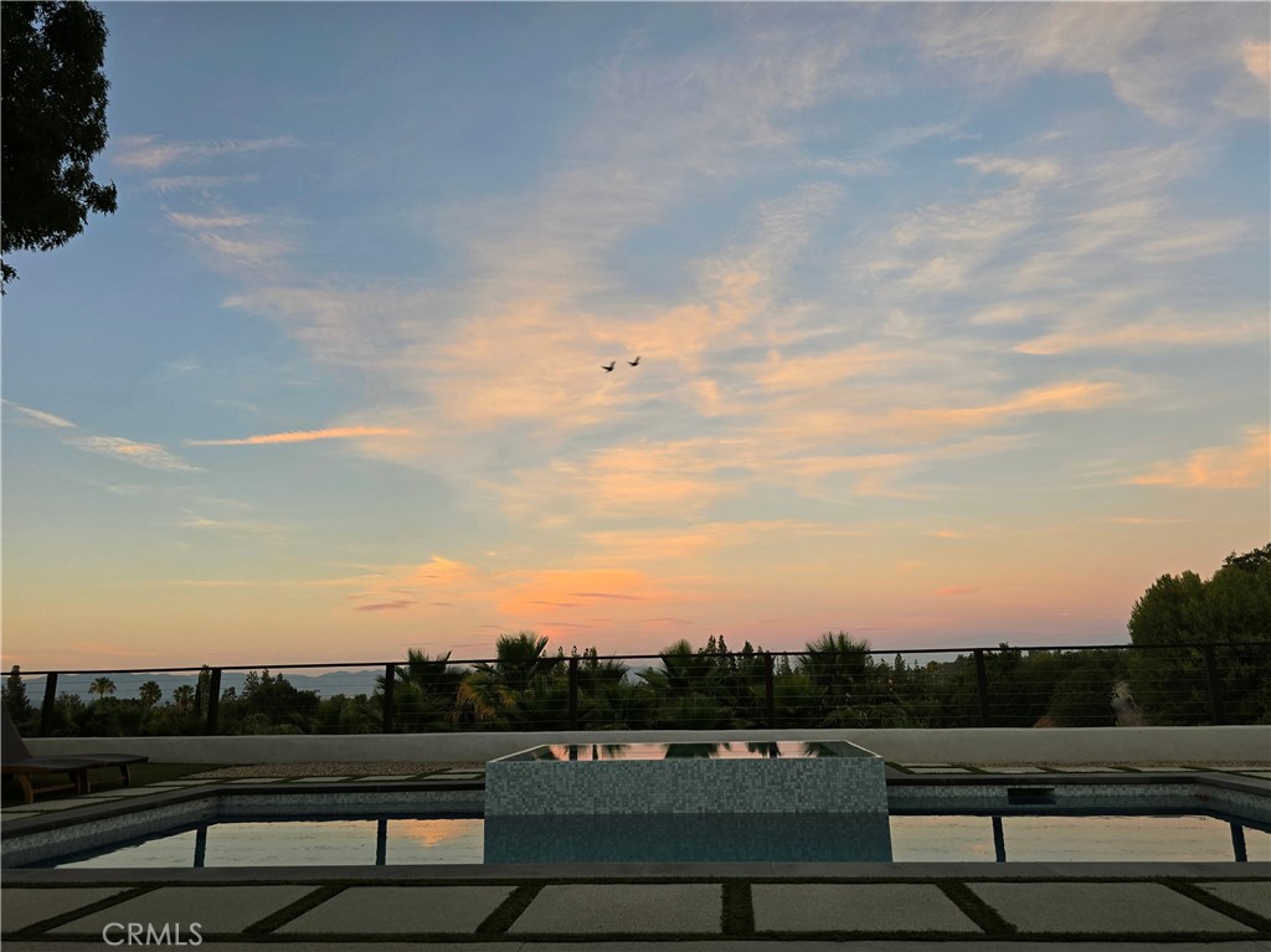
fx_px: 844
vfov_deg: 58.8
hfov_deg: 74.0
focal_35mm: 23
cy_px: 476
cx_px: 636
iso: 100
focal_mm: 6.3
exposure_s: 1/180
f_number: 1.7
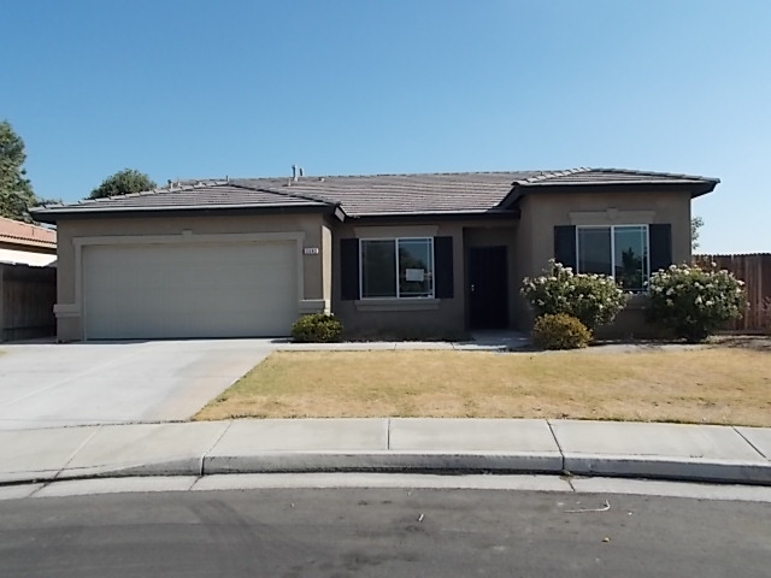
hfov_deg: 60.0
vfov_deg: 46.8
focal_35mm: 30
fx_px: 668
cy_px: 289
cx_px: 386
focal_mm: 5.3
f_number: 8.6
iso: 80
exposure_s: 1/125
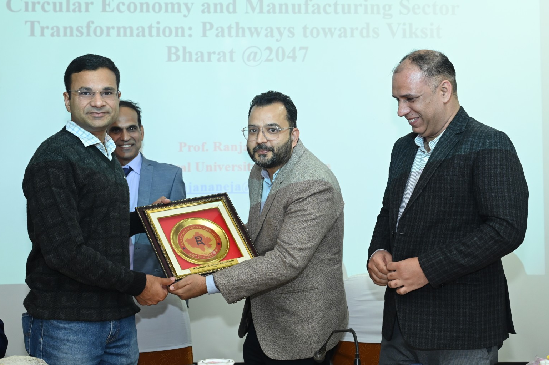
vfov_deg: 23.7
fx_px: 869
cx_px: 268
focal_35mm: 57
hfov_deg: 35.1
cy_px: 184
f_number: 6.3
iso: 2000
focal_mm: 54
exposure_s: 1/125
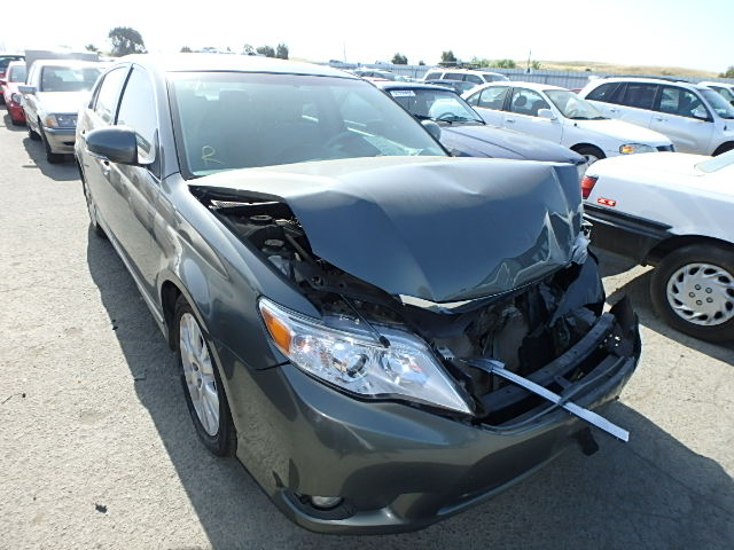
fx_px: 445
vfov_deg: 63.4
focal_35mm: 21
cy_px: 275
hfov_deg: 79.0
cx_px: 367
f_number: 3.5
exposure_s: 1/500
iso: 125
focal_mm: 3.7
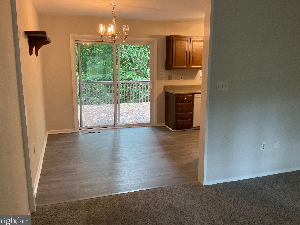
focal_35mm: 30
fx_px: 260
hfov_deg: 60.0
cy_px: 111
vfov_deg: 46.8
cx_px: 148
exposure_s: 1/50
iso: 200
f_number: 1.8
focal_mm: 3
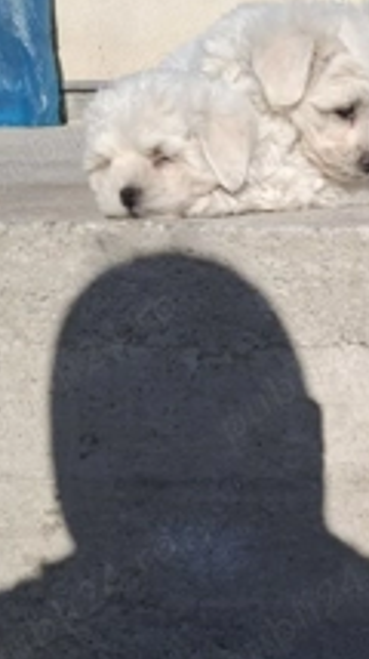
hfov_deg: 22.4
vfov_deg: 40.4
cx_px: 378
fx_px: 889
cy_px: 403
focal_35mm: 51
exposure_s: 1/3333
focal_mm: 4.69
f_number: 1.8
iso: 32
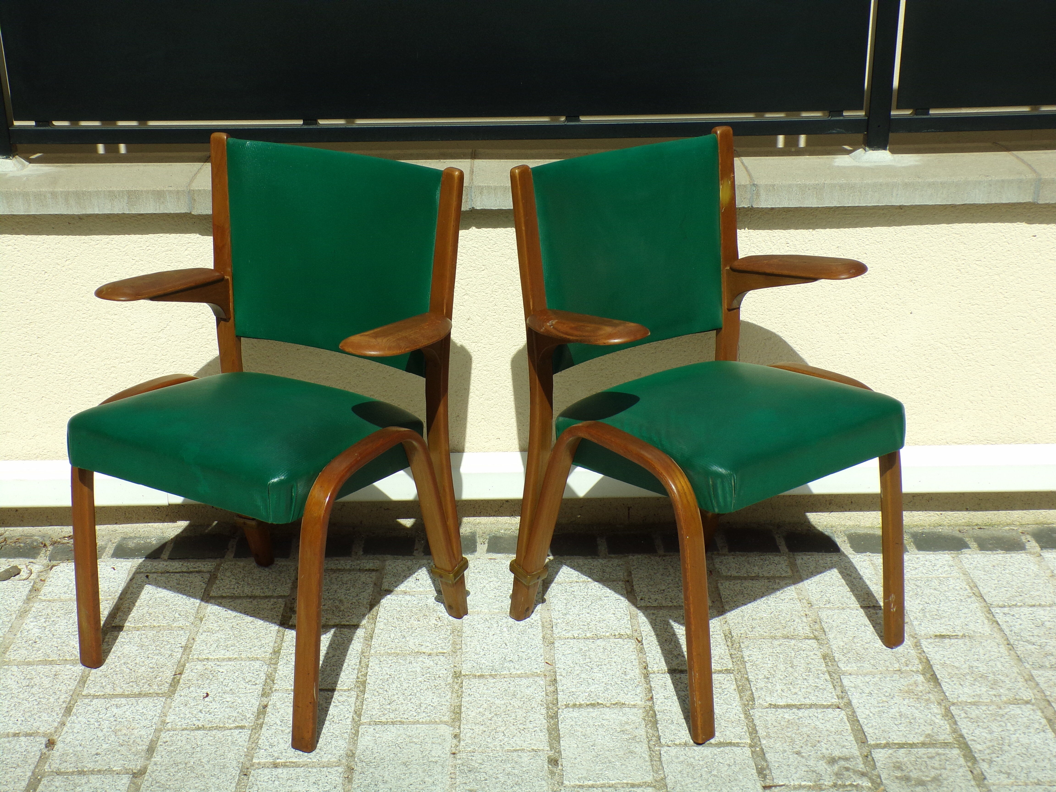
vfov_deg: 29.7
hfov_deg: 38.9
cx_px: 528
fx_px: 1495
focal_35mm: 49
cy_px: 396
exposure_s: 1/600
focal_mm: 8.7
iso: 80
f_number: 5.1
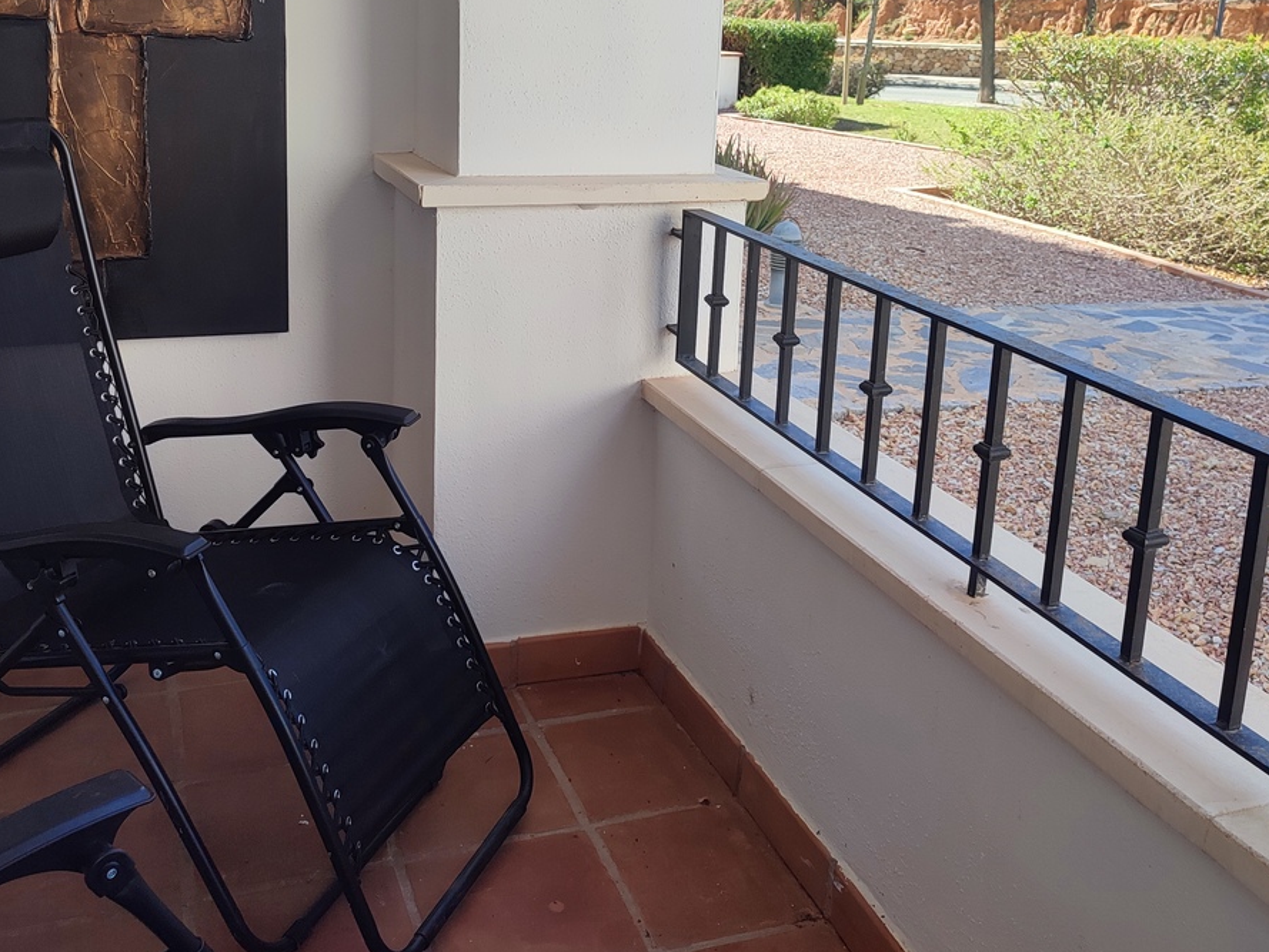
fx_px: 1320
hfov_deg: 51.3
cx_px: 625
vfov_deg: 38.9
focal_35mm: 36
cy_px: 275
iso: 50
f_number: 1.9
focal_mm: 6.04
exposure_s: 1/231
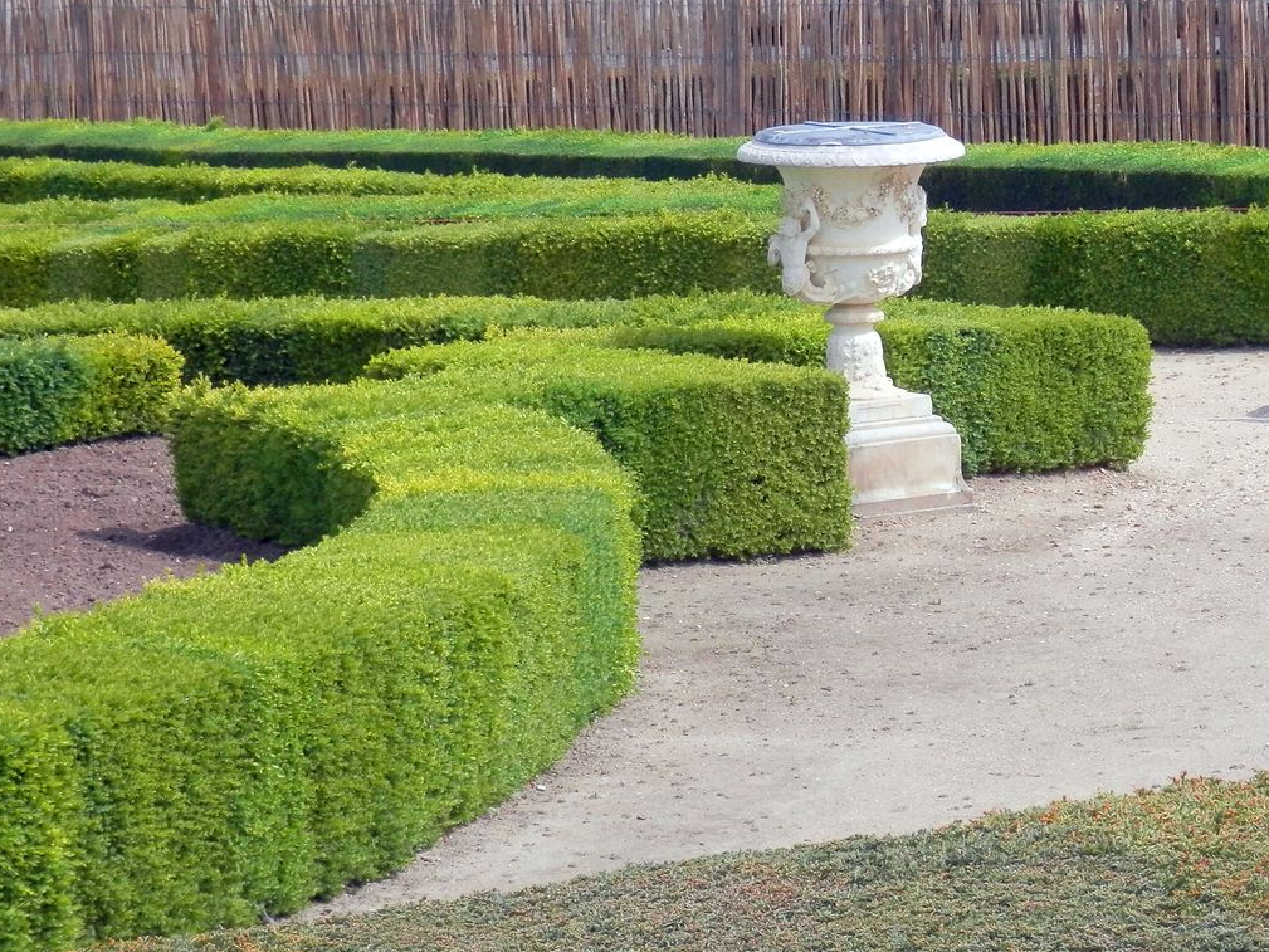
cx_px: 873
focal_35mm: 184
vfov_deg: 8.1
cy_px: 619
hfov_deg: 10.7
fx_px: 6746
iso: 80
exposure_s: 1/320
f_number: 5.2
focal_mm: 20.9
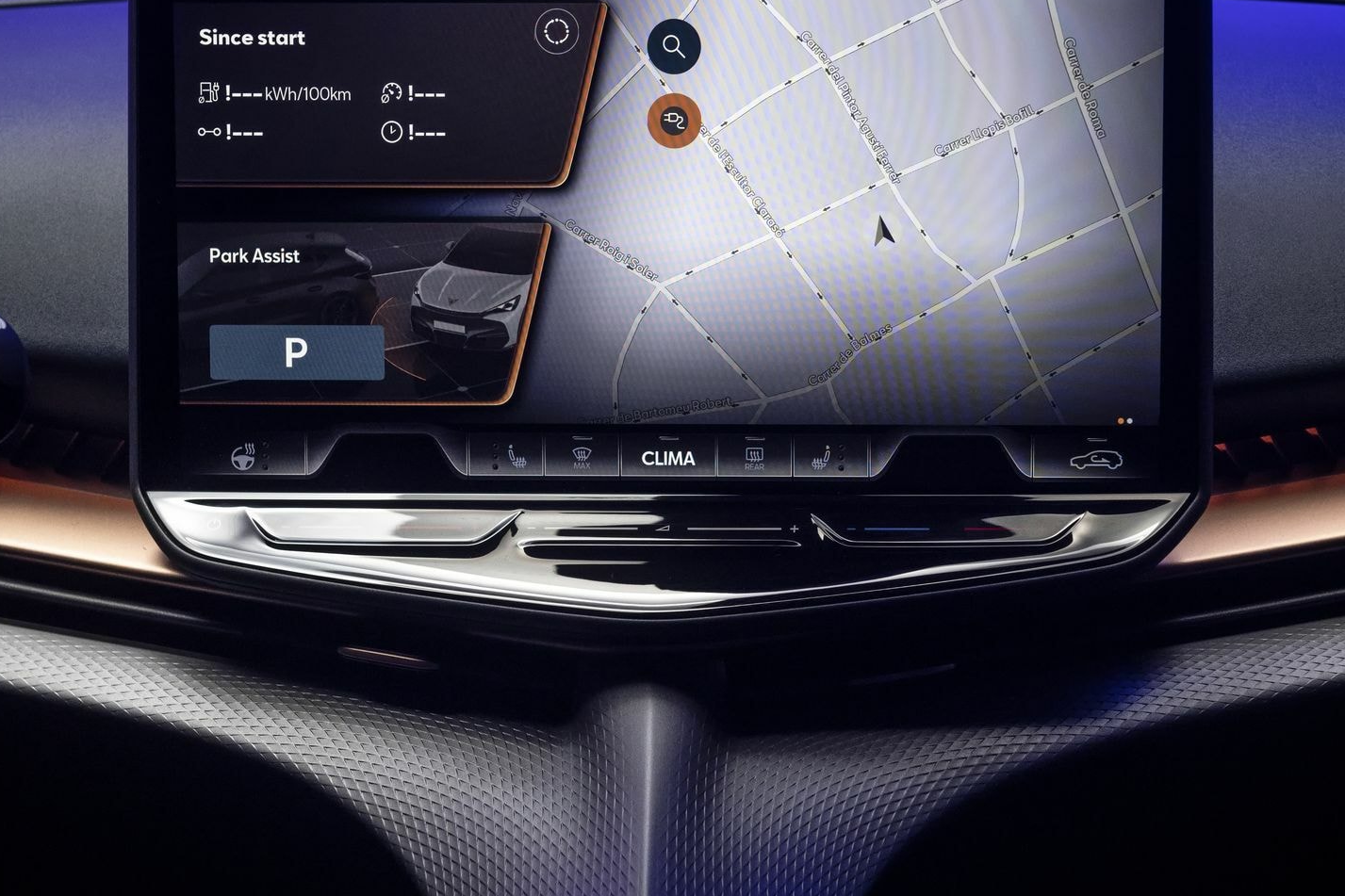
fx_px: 2764
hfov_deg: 27.3
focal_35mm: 74
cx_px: 637
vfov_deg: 18.4
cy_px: 399
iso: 1600
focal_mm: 55
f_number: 6.3
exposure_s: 1/60
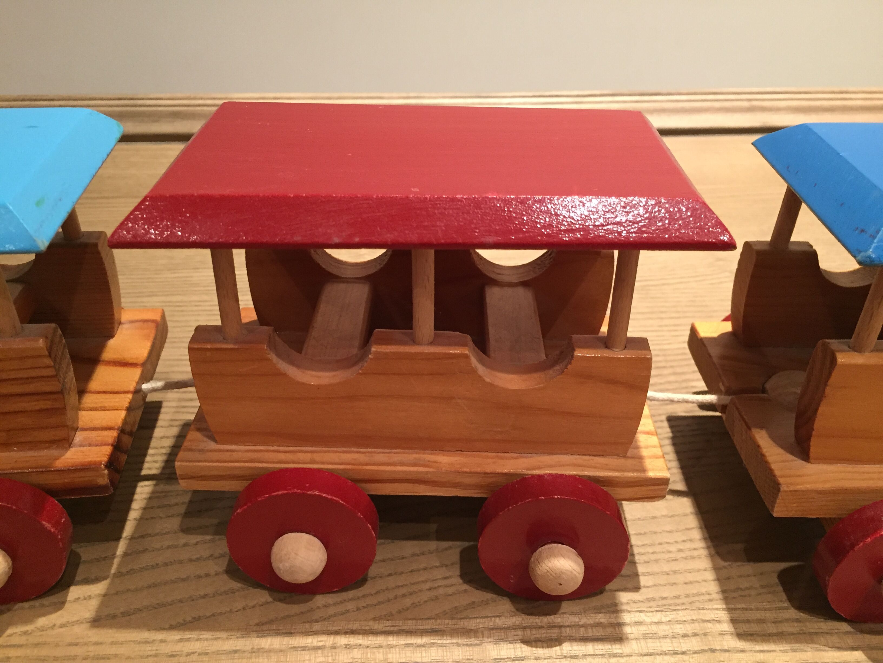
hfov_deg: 61.7
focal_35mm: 29
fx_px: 740
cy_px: 332
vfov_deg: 48.2
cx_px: 442
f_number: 2.2
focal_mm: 4.15
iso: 200
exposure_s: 1/33
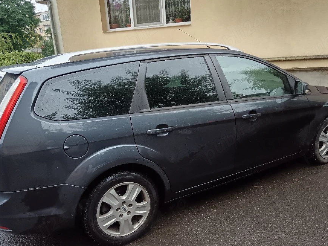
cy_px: 133
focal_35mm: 31
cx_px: 171
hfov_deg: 58.3
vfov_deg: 45.4
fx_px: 294
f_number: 1.9
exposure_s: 1/100
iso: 3231
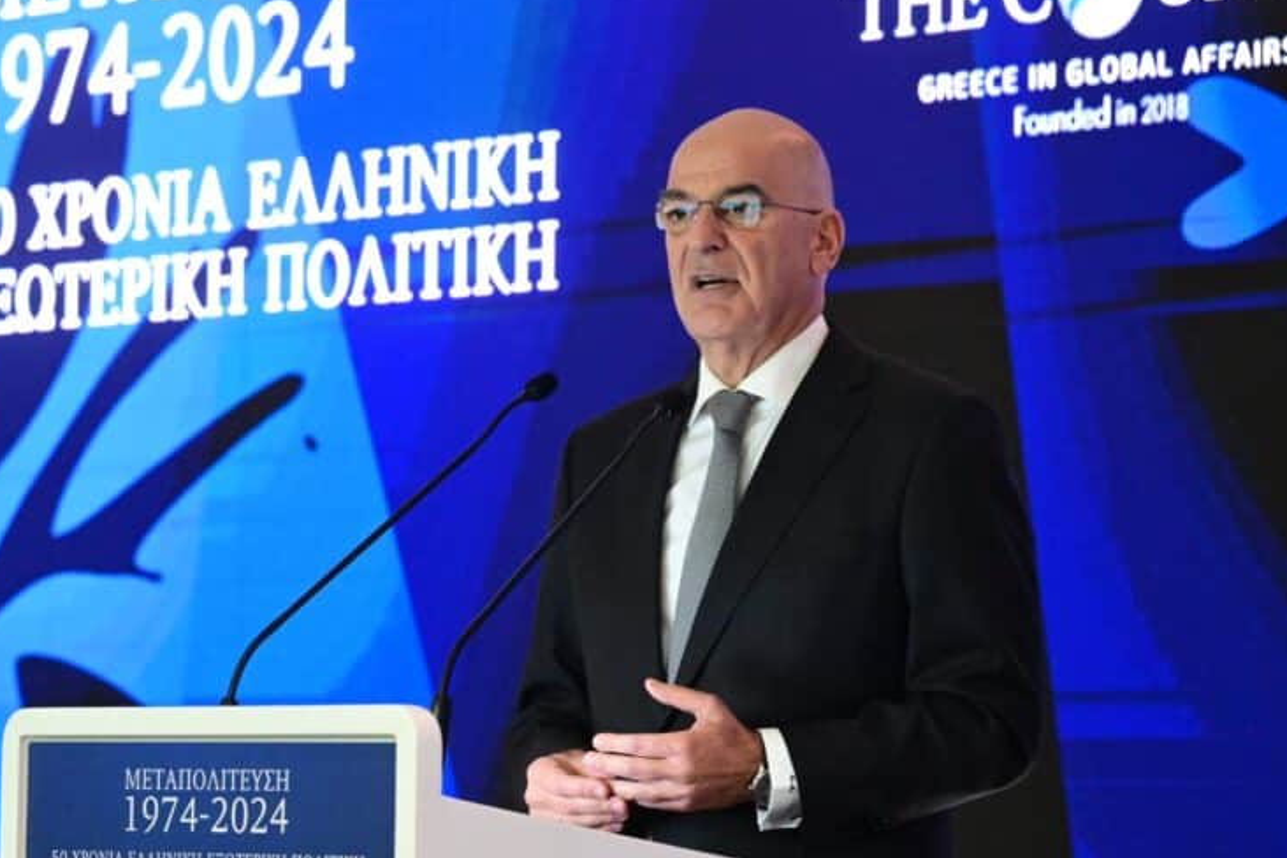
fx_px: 6184
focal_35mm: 173
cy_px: 438
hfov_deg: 11.9
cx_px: 624
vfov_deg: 7.9
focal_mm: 110
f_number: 4.5
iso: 10000
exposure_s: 1/400
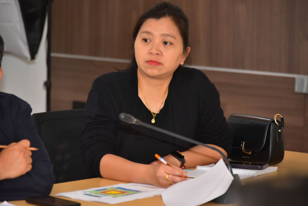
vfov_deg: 6.9
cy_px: 103
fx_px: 1712
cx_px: 154
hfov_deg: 10.3
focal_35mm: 200
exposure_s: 1/125
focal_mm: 200
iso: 4000
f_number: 5.6
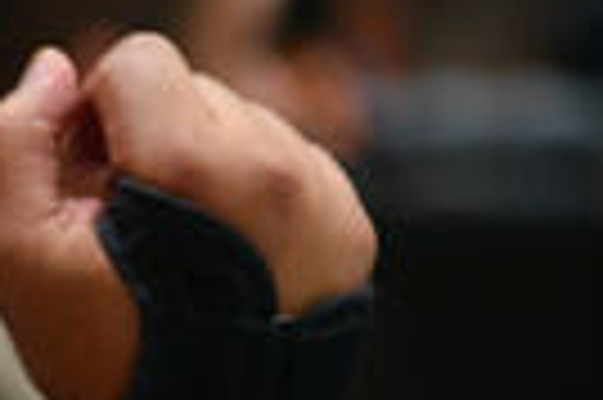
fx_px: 8114
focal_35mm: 485
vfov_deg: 2.8
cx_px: -410
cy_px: 694
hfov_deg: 4.2
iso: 1600
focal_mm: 130
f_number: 2.8
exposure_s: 1/250
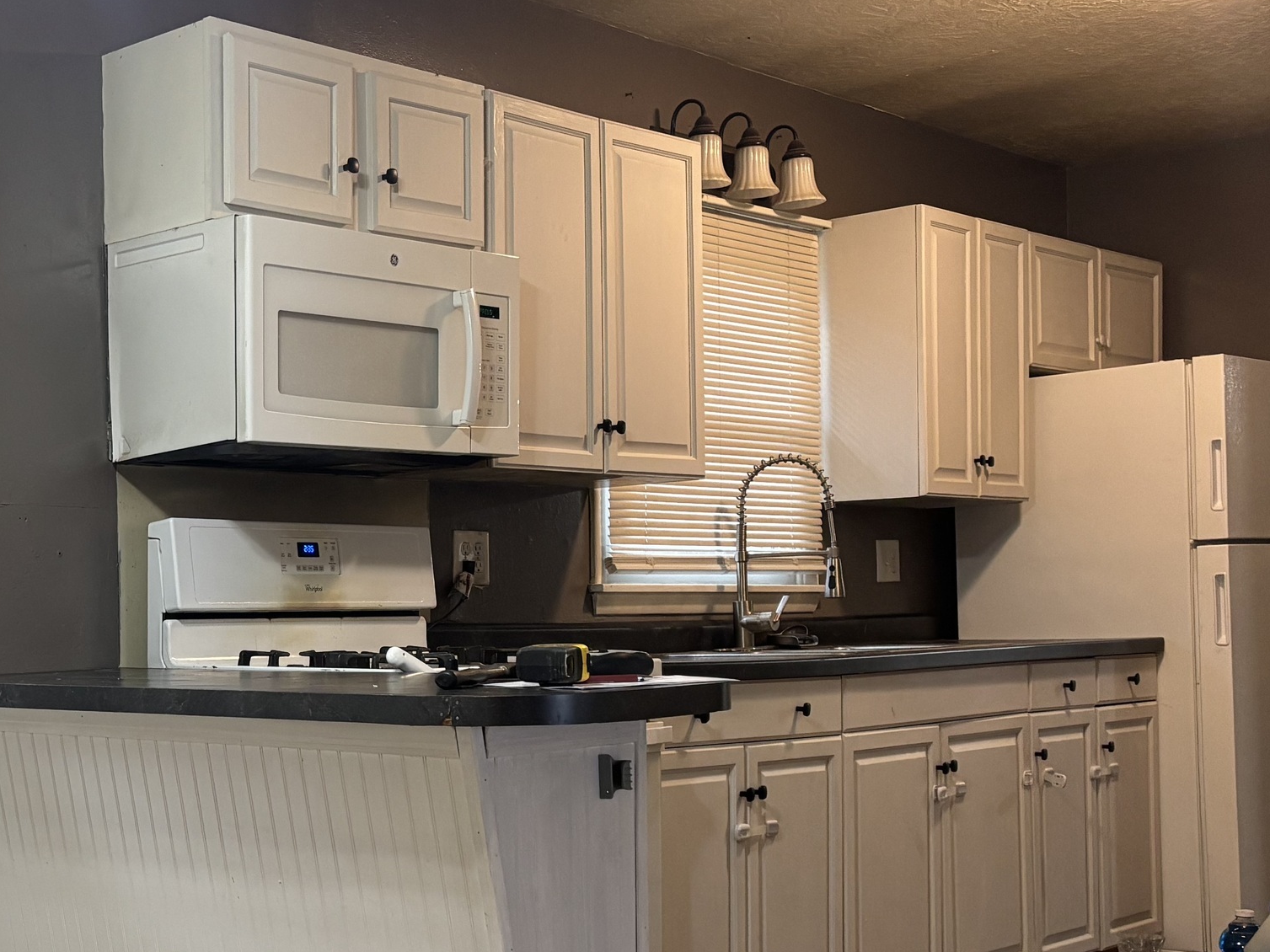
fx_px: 1944
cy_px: 636
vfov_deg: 27.4
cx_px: 132
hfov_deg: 34.2
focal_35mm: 53
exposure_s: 1/60
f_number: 1.6
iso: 200
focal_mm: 5.96
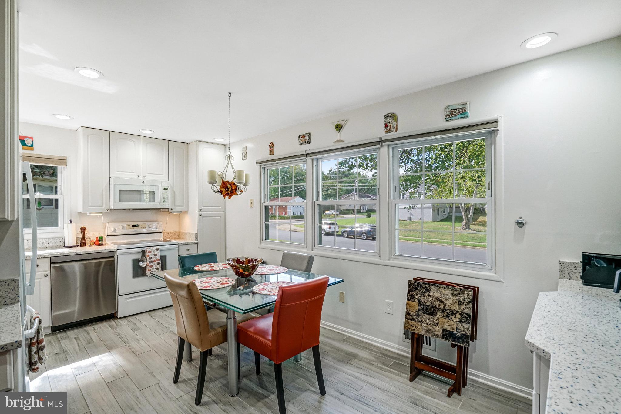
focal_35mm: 16
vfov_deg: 73.8
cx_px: 310
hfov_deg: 96.7
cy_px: 207
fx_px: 276
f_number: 8
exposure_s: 1/250
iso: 1250
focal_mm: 16
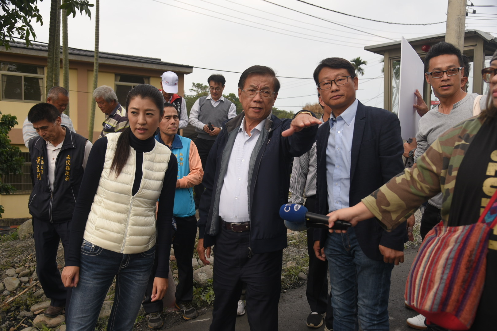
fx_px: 428
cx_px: 248
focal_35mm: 31
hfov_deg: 60.3
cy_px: 166
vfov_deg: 42.3
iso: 400
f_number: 5.6
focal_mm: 31
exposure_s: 1/1000
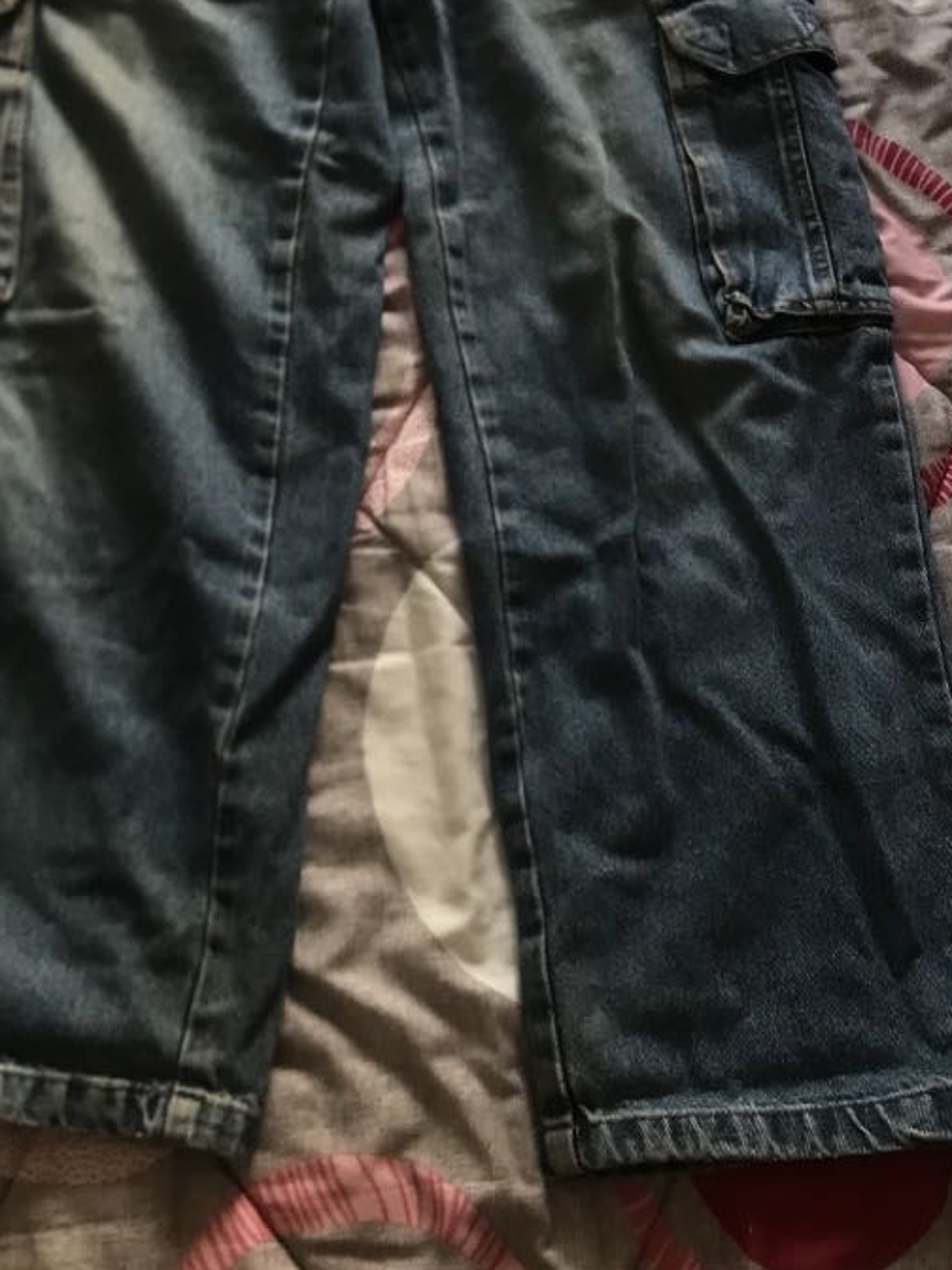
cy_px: 389
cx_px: 353
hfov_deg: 32.0
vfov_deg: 41.3
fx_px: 1650
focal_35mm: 45
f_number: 1.8
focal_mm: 3.99
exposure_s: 1/40
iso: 20
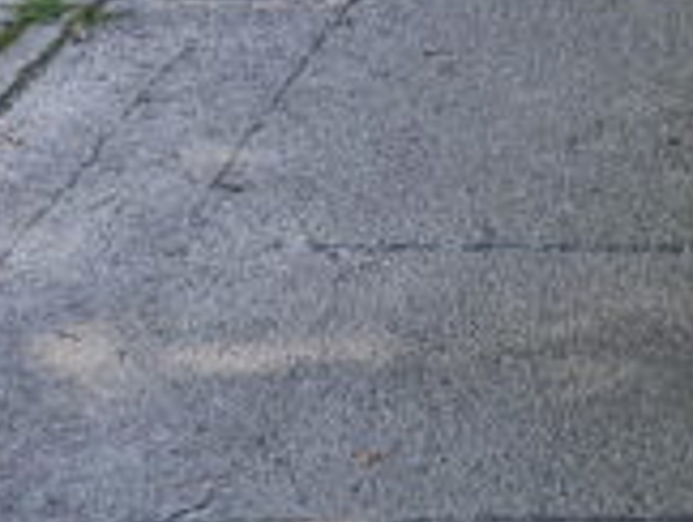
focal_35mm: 164
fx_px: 3288
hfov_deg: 11.9
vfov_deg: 8.5
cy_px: -603
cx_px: 697
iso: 50
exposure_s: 1/455
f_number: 1.8
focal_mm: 5.4
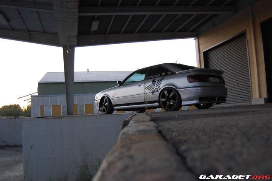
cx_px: 136
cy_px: 90
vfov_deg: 38.3
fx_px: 261
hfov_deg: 55.1
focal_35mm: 34
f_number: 3.8
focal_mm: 23
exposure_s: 1/30
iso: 800
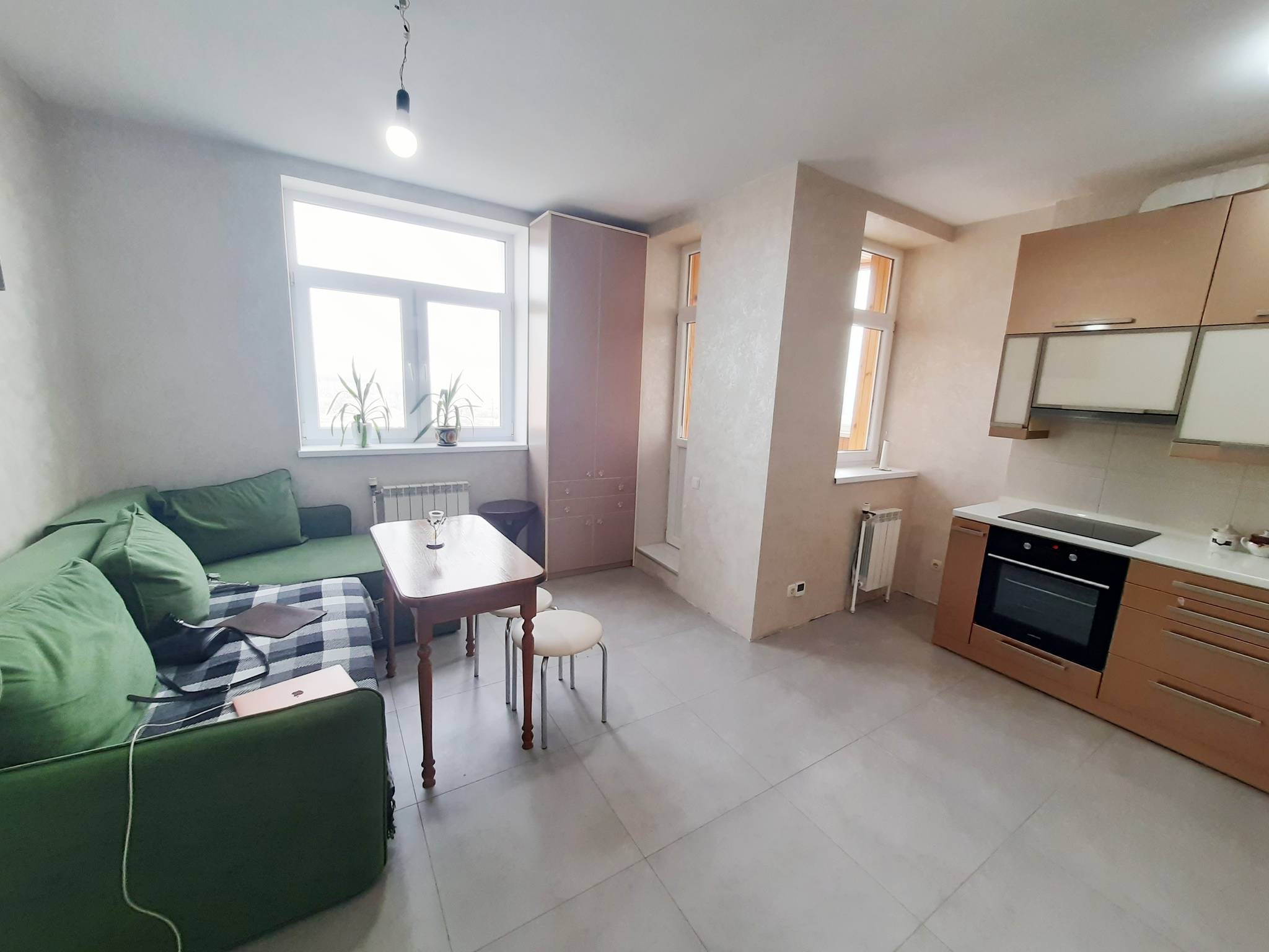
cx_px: 634
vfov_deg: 89.9
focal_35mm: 13
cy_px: 476
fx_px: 477
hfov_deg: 106.2
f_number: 2.2
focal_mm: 1.42
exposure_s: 1/50
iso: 64
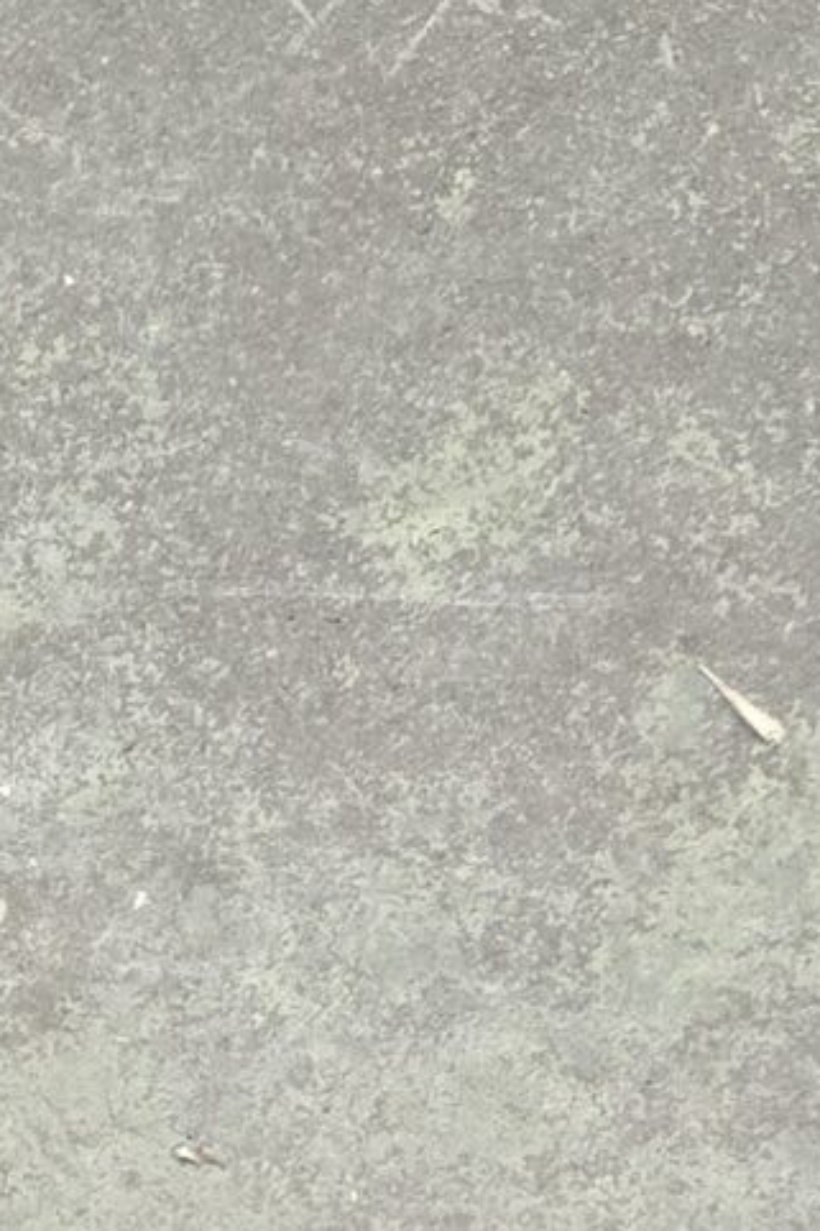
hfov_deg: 10.6
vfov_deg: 15.4
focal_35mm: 127
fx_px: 4342
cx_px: -148
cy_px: 1583
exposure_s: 1/120
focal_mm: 5.4
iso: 640
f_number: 1.8
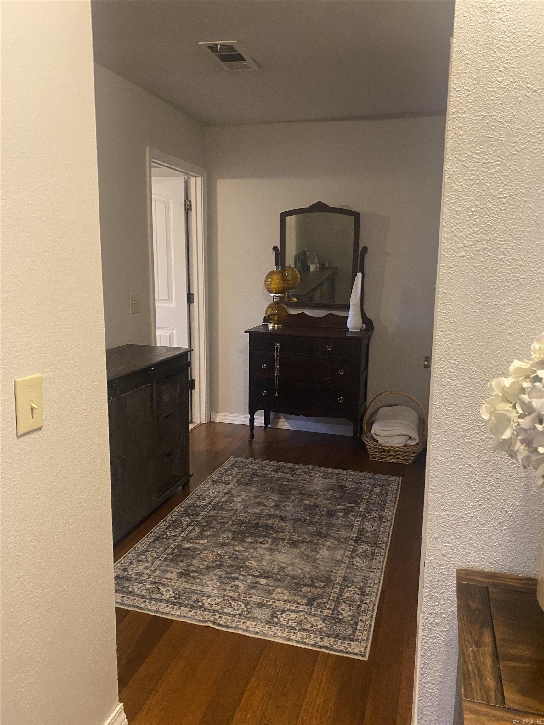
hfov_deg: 53.1
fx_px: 545
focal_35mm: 26
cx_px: 272
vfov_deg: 67.3
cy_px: 362
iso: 250
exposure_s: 1/60
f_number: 1.8
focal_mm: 4.25
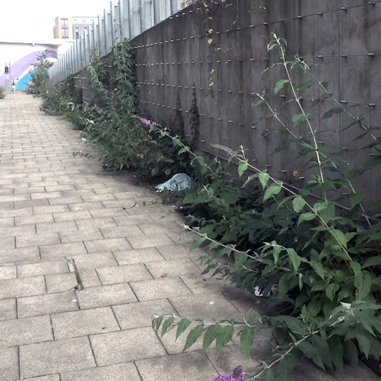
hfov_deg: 47.2
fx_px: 436
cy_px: 195
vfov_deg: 47.2
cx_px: 197
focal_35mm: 35
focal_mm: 4.15
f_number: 2.2
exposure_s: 1/1166
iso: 25
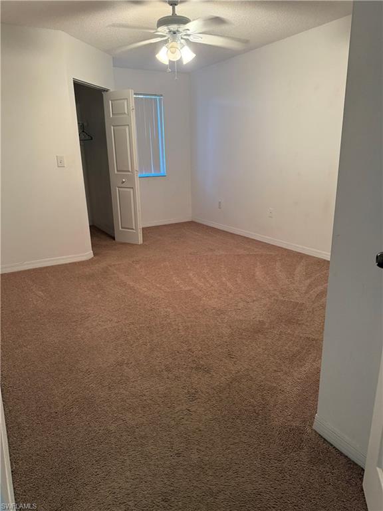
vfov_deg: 71.6
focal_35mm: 24
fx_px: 354
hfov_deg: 56.8
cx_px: 192
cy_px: 256
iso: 320
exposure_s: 1/60
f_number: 1.78
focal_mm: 6.76
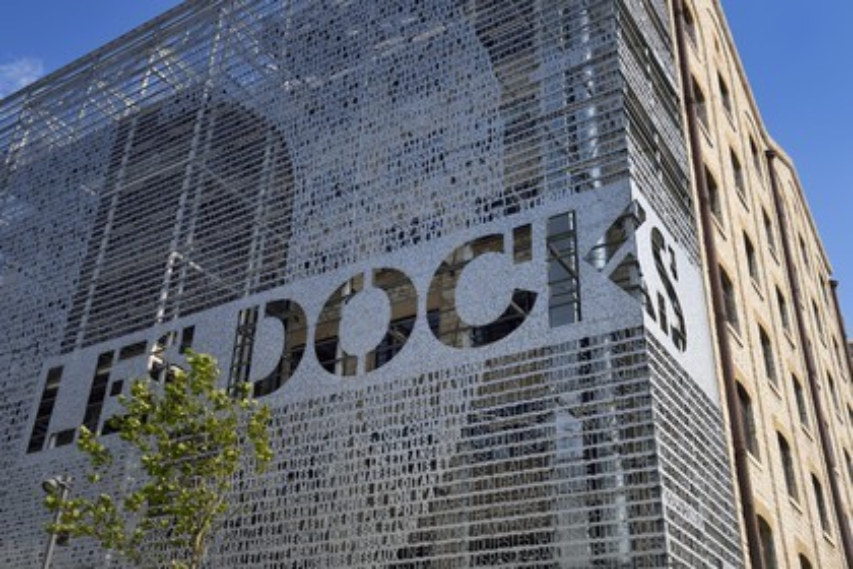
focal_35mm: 38
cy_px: 284
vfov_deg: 35.1
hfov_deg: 50.7
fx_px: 900
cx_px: 426
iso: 200
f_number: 11
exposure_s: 1/400
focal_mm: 38
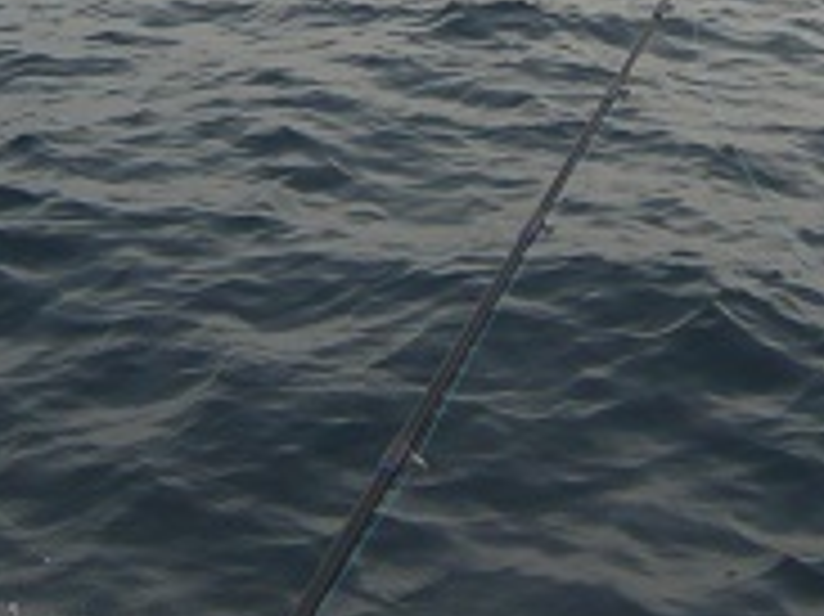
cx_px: 592
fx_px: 1903
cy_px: -135
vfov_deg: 17.5
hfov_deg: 24.2
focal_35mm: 80
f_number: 2.8
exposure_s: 1/640
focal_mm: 4.6
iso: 100
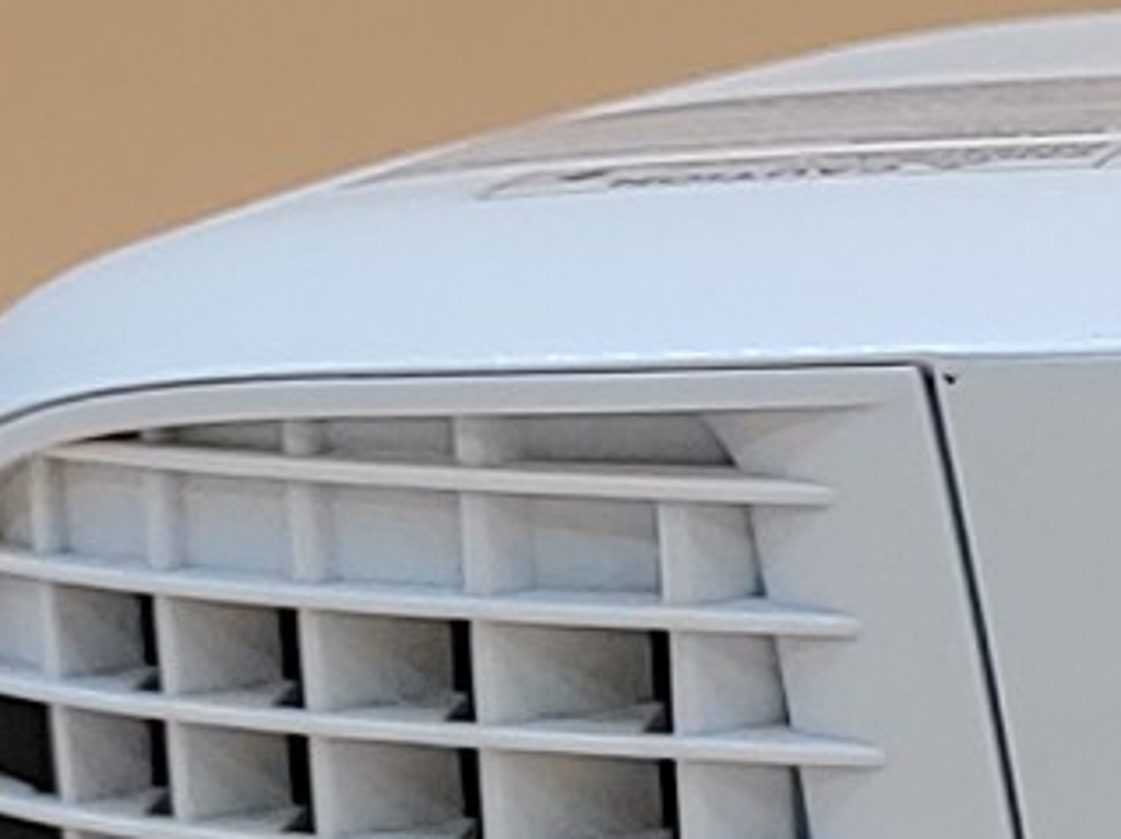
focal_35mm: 222
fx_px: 7184
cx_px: 2210
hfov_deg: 8.5
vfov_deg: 6.7
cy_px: 860
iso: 50
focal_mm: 4.36
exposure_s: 1/107
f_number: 1.8
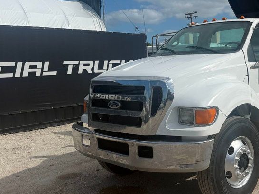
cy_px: 60
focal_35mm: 45
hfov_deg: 40.3
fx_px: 337
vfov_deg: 31.9
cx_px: 209
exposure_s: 1/9091
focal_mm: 6.76
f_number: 1.78
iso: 80
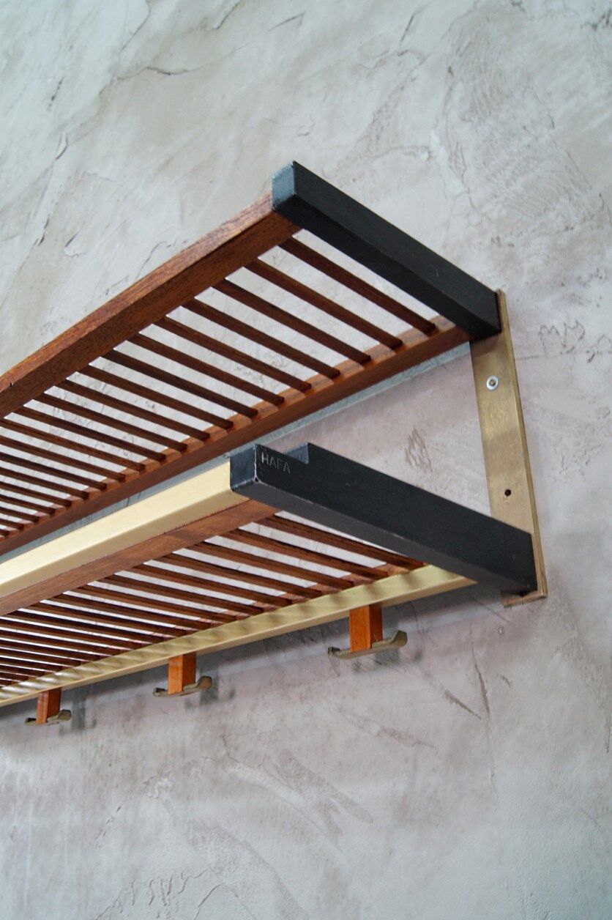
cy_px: 460
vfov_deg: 53.2
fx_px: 919
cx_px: 306
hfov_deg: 36.8
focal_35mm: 36
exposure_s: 1/10
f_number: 7.1
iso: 400
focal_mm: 24
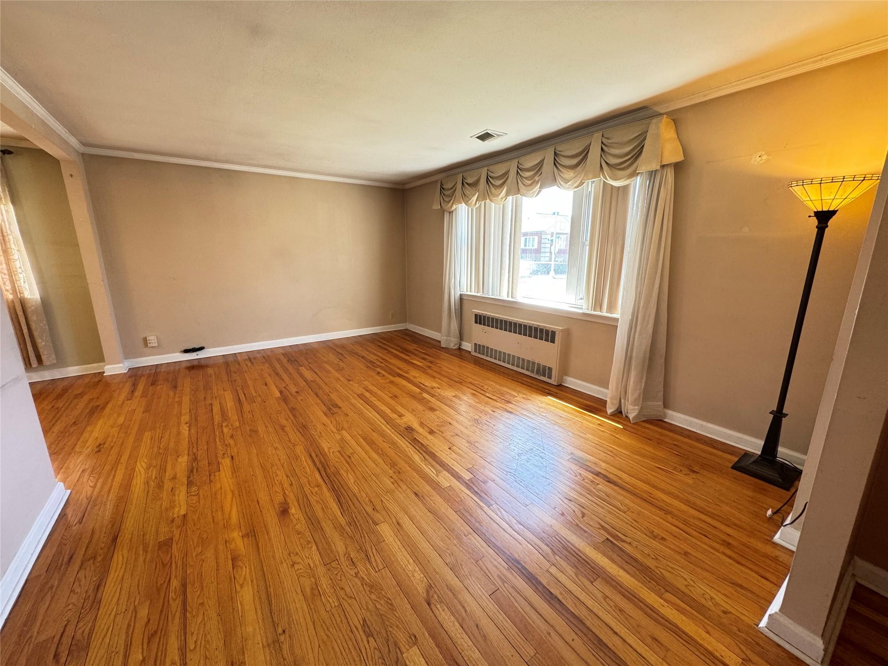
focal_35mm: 14
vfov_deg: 85.7
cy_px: 333
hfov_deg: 102.1
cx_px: 444
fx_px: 359
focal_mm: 2.22
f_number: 2.2
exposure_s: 1/60
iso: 200
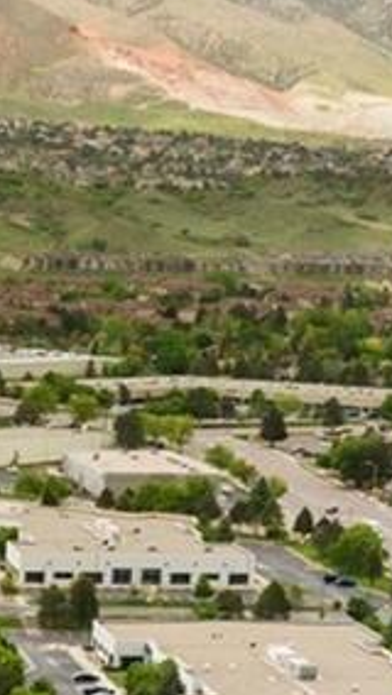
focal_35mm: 147
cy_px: 992
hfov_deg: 8.0
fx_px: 2713
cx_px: -323
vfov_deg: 13.9
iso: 340
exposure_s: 1/2500
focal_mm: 12.29
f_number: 2.8
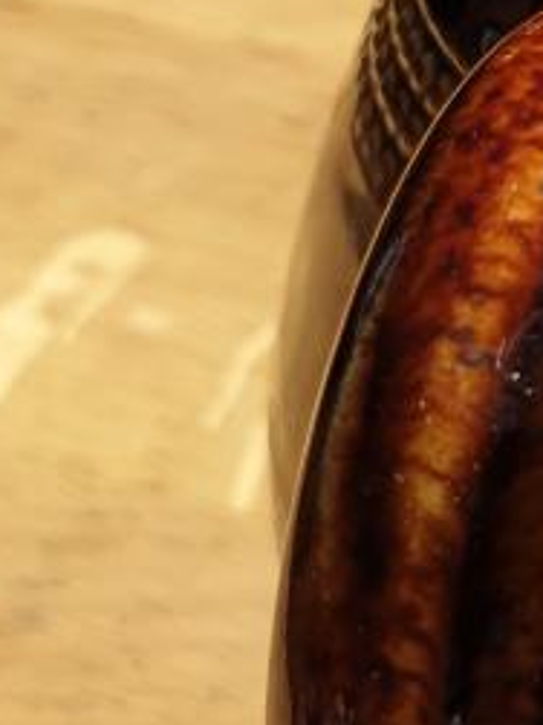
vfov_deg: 18.3
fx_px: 2219
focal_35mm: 106
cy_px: 104
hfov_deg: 12.8
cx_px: 936
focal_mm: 4.3
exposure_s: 1/431
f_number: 2.4
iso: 50
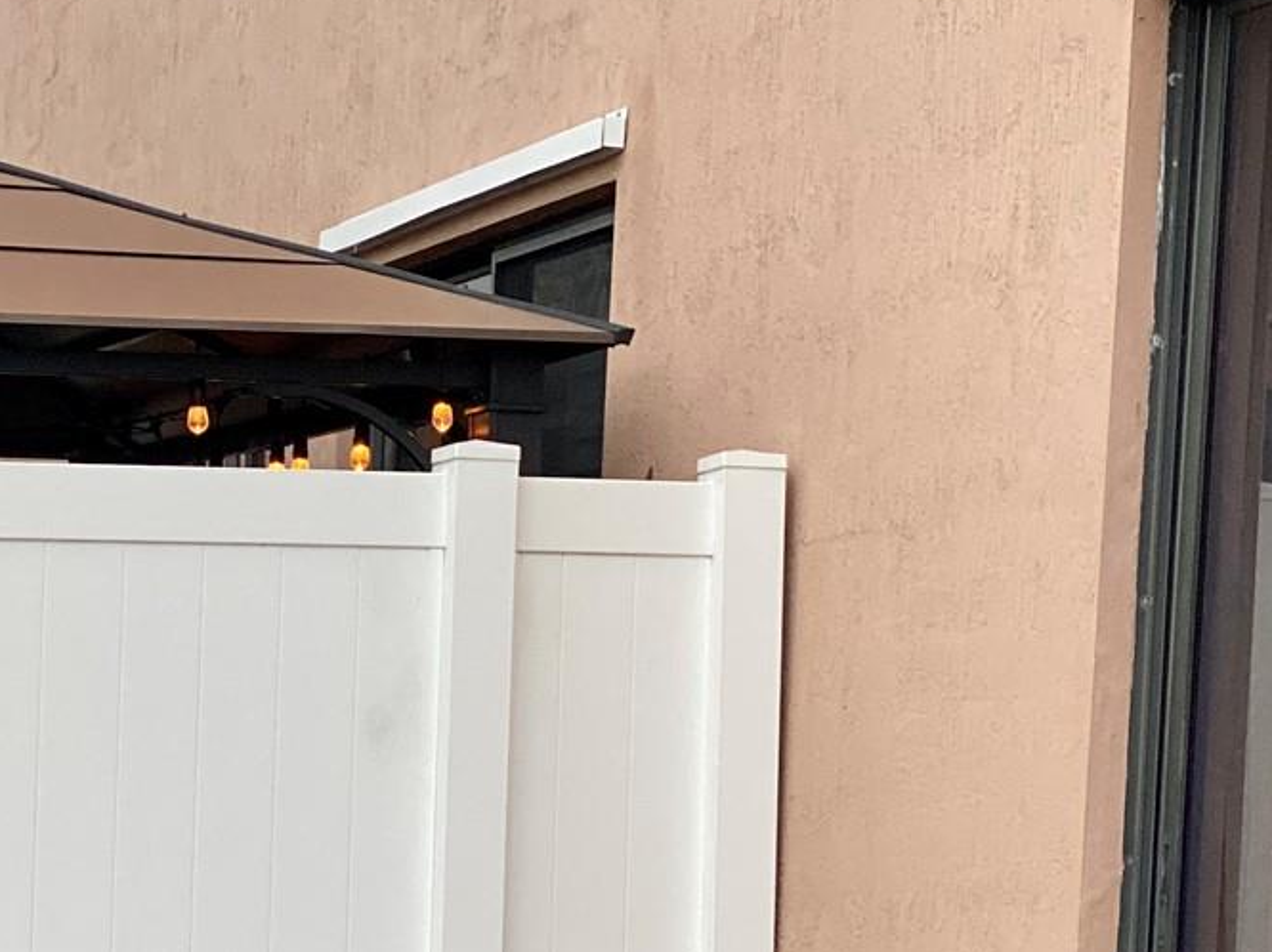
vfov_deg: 11.6
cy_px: 1086
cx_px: 25
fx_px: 4592
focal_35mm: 125
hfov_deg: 15.5
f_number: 2
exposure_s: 1/60
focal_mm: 6
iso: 125
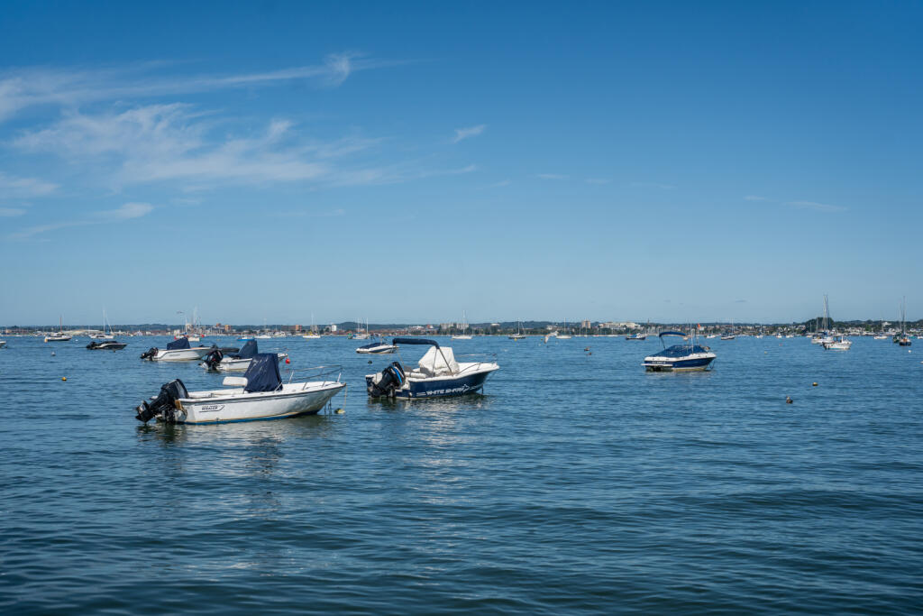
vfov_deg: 27.0
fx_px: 1282
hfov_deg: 39.6
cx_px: 462
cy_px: 308
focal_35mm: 50
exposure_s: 1/4000
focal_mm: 50
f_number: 4.5
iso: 250
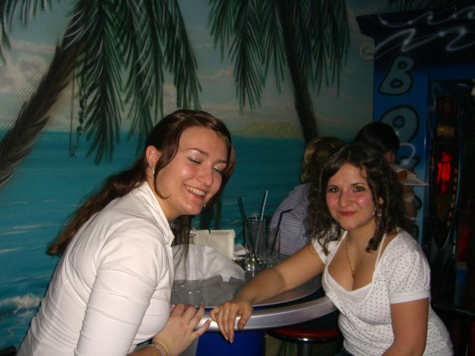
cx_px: 238
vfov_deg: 37.7
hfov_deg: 49.0
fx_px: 521
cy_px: 178
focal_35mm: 38
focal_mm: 7.9
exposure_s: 1/60
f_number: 2.8
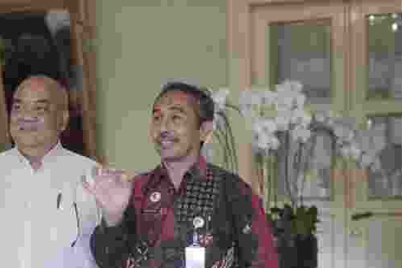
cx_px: 112
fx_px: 1128
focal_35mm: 101
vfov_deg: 13.4
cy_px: 258
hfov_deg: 20.1
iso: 2000
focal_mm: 50
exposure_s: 1/1000
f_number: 1.8
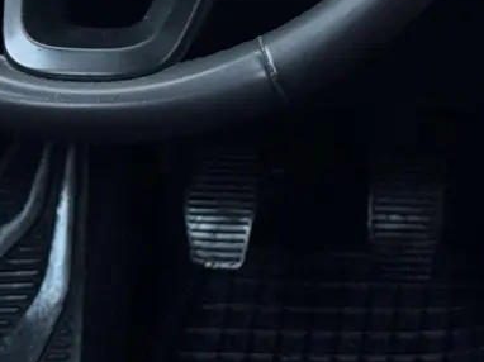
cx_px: 578
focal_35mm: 181
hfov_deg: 10.7
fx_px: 2529
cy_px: -227
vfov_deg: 8.0
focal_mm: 6.76
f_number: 1.78
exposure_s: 1/39
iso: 400
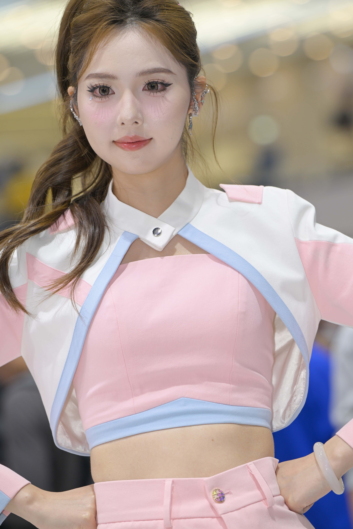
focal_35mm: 190
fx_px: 2794
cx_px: 179
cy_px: 252
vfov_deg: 10.8
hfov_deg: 7.2
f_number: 4.5
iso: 250
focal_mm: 180
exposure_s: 1/200
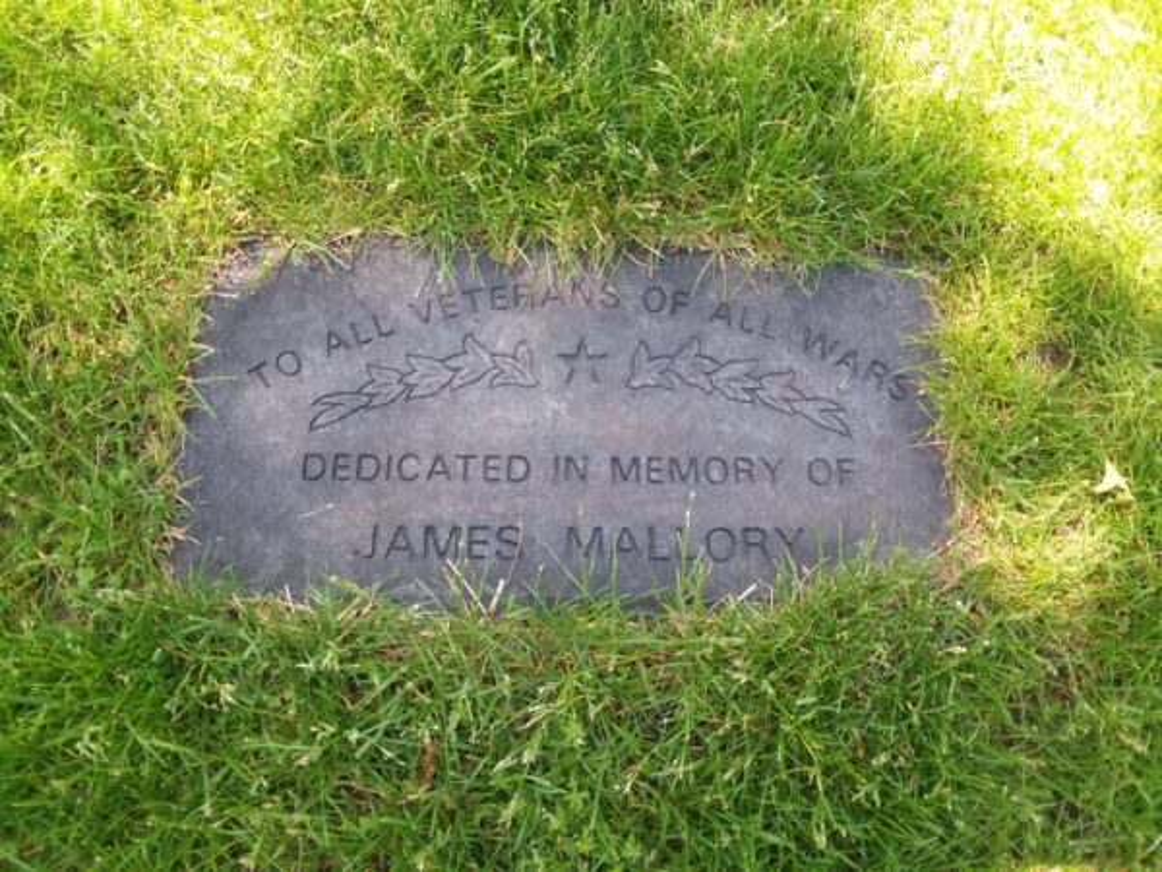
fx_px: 973
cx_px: 581
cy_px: 436
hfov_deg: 61.7
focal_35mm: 29
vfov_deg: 48.2
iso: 40
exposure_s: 1/141
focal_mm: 2.47
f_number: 1.9
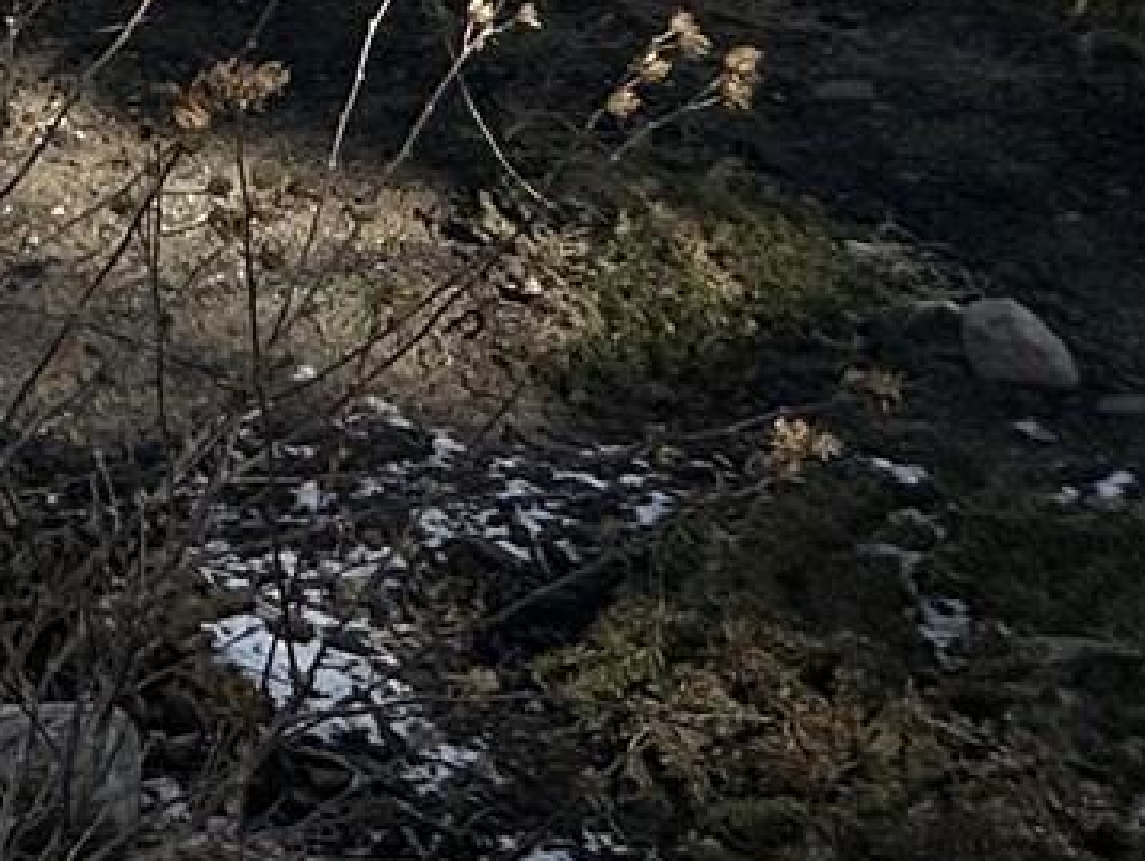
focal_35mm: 80
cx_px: -1087
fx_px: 2648
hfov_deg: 17.8
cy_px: -326
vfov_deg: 17.1
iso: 50
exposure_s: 1/5291
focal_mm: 2.22
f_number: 2.2
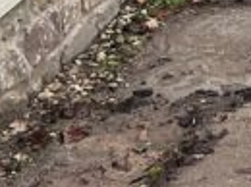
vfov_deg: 7.2
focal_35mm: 197
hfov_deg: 8.3
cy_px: -212
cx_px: 786
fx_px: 1426
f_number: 1.6
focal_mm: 5.1
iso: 64
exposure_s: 1/121
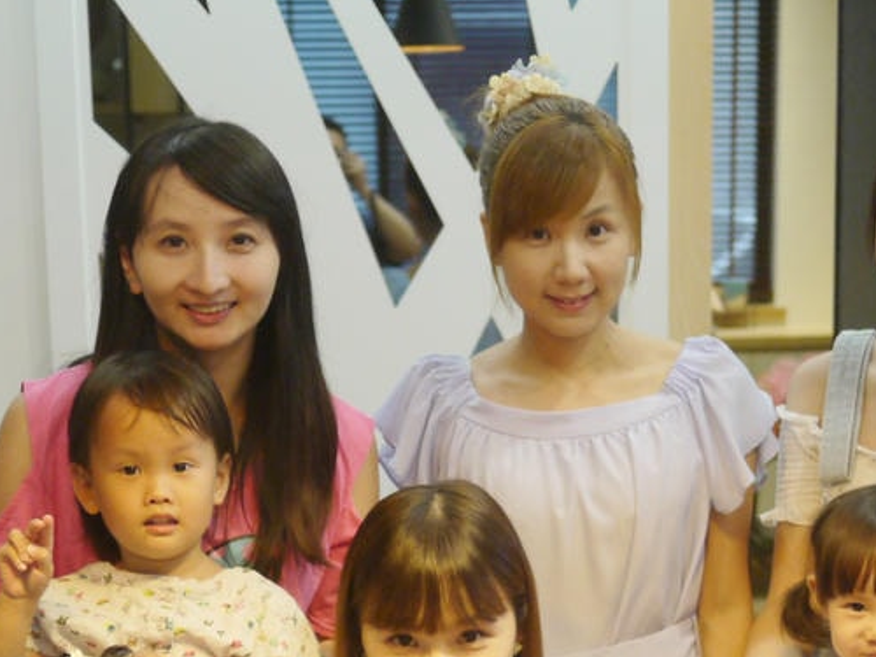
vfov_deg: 15.1
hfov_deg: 20.4
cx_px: 452
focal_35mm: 96
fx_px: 2429
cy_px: 690
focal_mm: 20
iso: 320
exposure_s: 1/60
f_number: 1.7
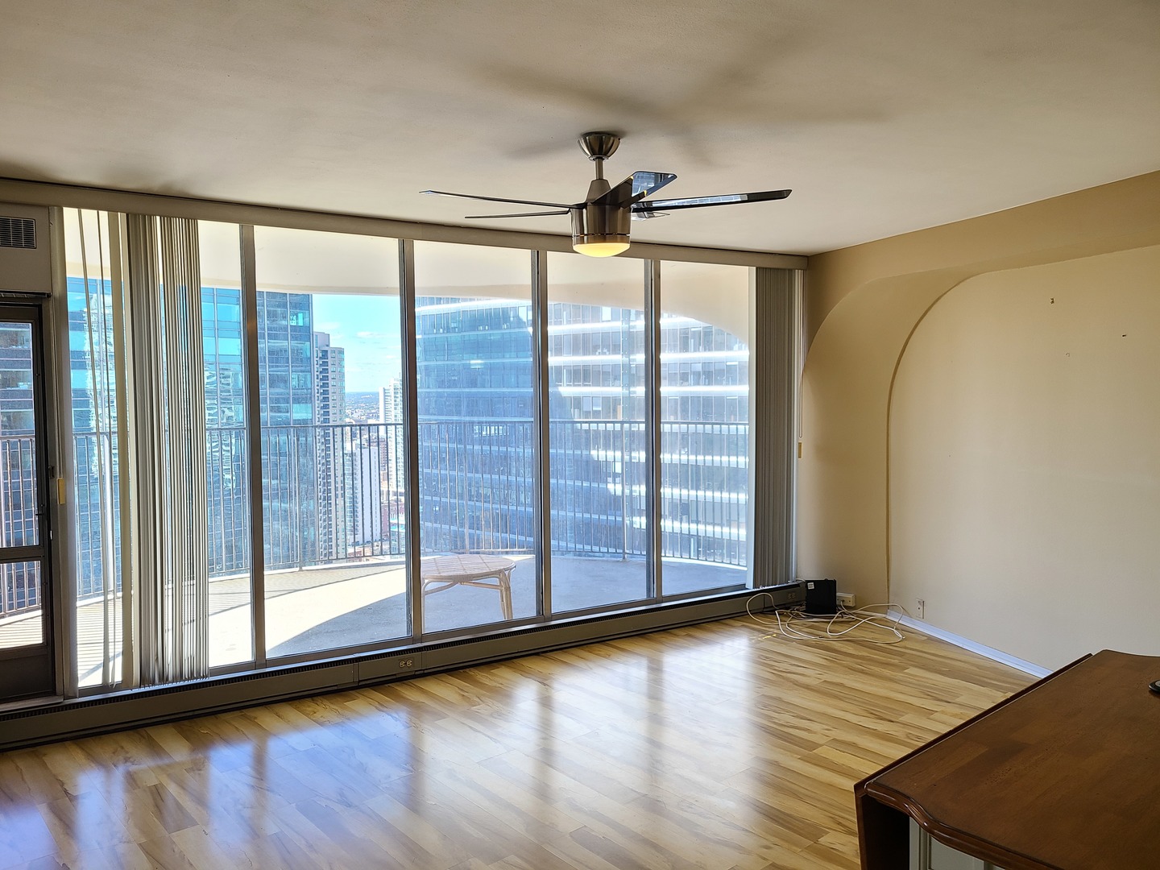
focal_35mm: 26
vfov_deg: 53.1
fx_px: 871
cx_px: 580
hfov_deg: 67.3
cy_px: 435
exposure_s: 1/119
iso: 50
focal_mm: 5.4
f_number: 1.8
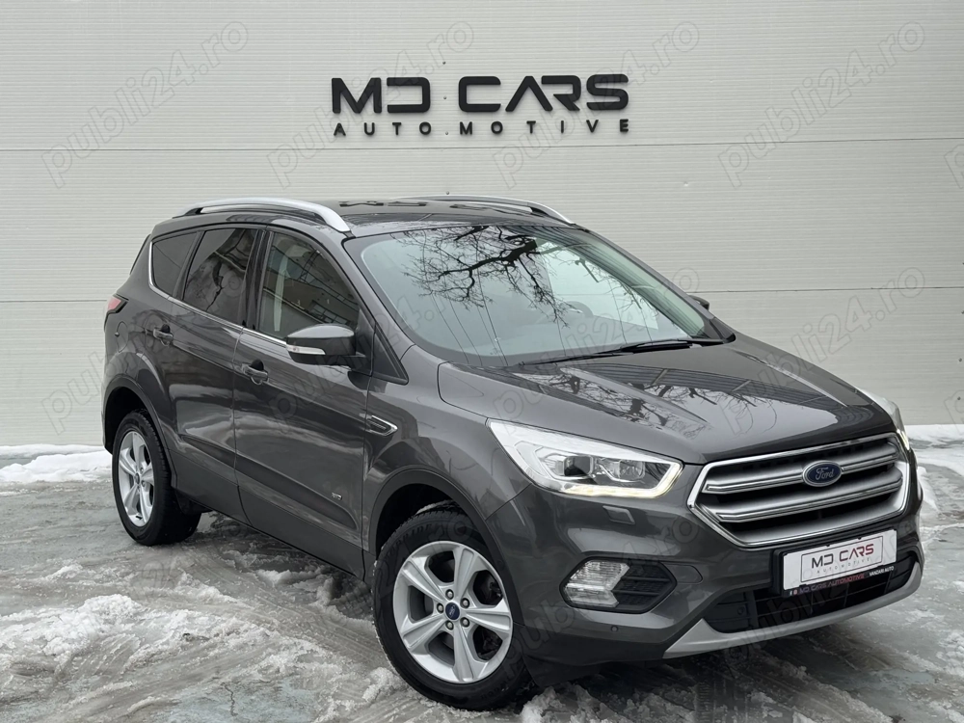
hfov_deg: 39.7
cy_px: 362
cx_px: 482
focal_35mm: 48
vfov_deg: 30.3
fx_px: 1337
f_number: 1.78
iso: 64
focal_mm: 6.76
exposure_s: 1/121
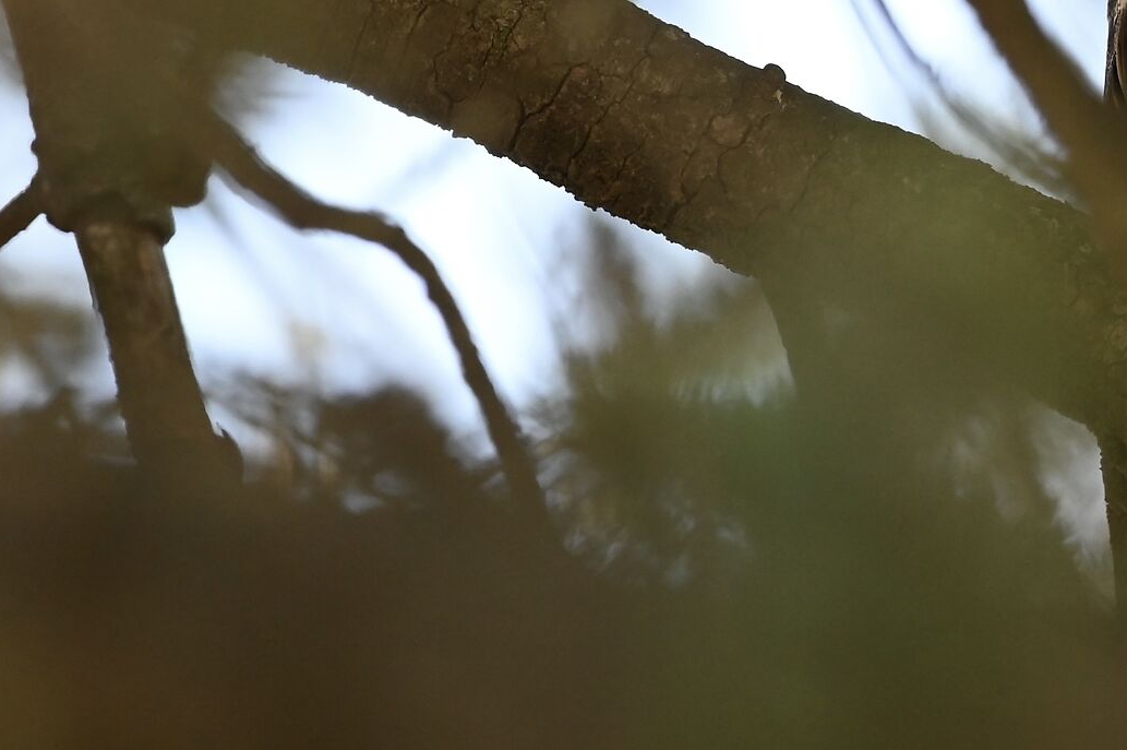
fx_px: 36347
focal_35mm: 1162
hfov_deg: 1.8
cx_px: 937
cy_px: 16
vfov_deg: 1.2
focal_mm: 500
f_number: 4
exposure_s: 1/1000
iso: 2000
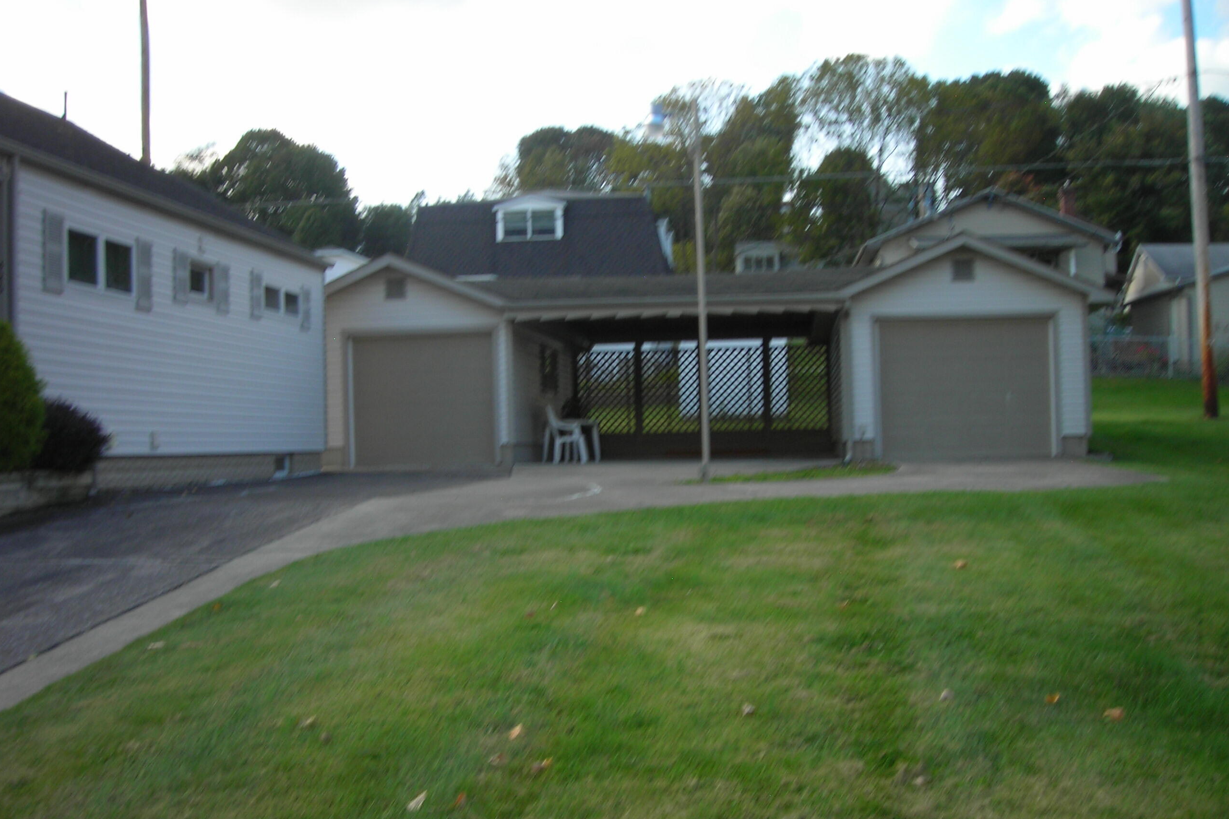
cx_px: 609
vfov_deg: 33.4
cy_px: 432
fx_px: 1365
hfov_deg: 48.5
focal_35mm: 40
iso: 50
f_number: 3.2
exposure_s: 1/178
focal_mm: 6.3
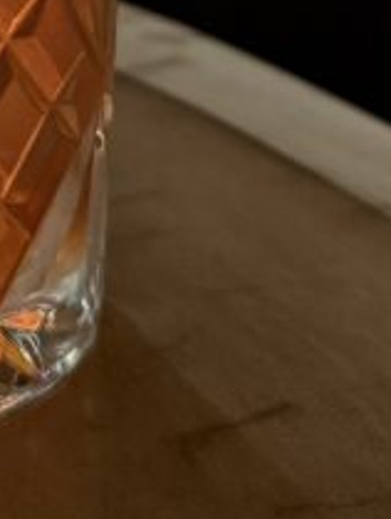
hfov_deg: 12.0
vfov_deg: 15.7
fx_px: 1759
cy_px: -205
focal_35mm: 117
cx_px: -220
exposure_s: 1/30
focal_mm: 6.76
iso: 1000
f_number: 1.78
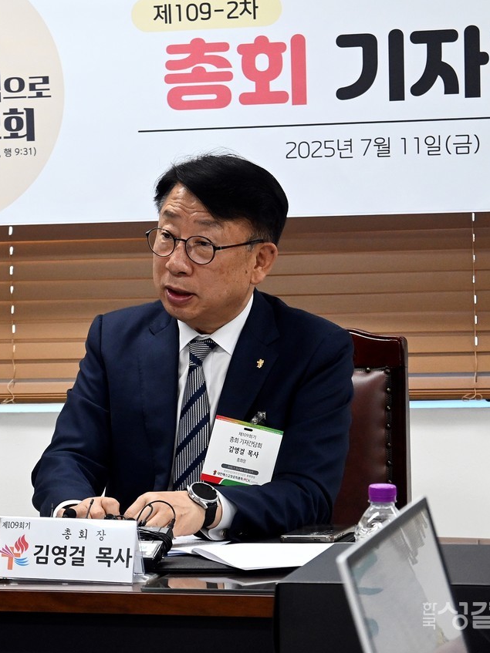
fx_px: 2058
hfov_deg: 13.5
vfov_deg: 18.0
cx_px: 100
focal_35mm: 109
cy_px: 328
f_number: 6.3
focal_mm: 50
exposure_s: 1/125
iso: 2200
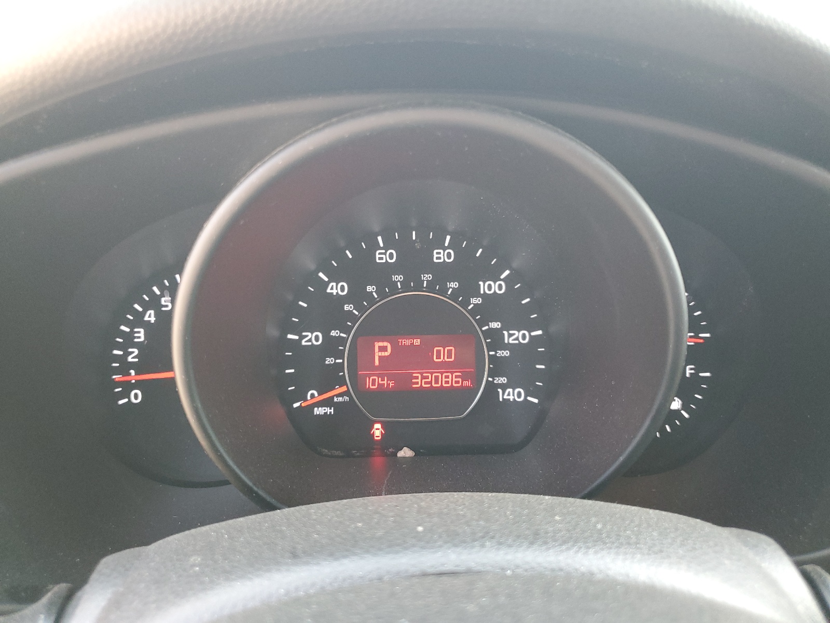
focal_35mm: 26
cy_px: 312
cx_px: 415
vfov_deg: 53.1
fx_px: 623
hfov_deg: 67.3
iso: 150
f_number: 1.5
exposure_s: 1/60.2
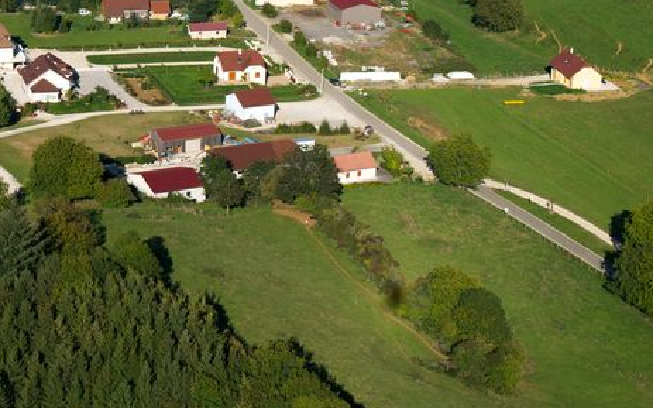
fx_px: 1904
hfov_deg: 19.0
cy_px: 1
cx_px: 23
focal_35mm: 107
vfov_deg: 12.1
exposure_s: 1/640
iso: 200
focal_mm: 38
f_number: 8
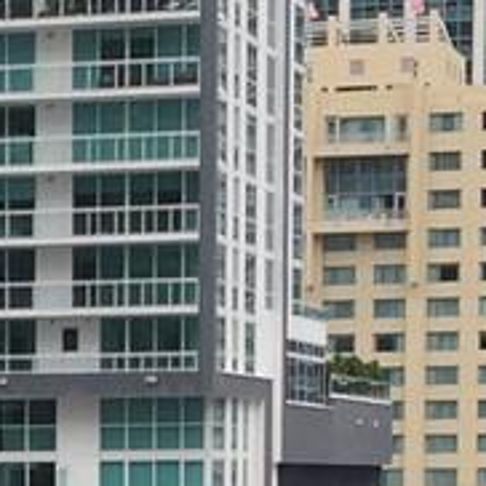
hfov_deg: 7.6
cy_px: 897
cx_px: -227
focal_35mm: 225
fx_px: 3574
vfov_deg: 7.5
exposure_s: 1/581
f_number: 2.2
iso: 32
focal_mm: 4.15
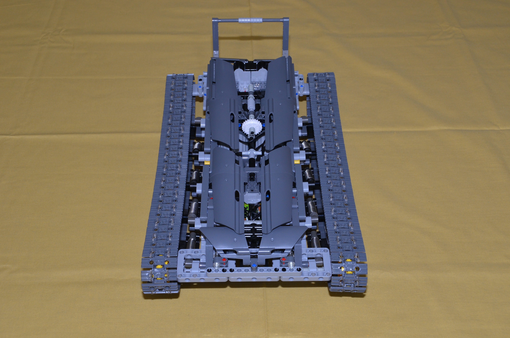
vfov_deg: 26.4
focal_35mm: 51
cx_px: 255
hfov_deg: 39.0
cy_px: 169
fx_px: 721
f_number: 9
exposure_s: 1/60
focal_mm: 34
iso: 400
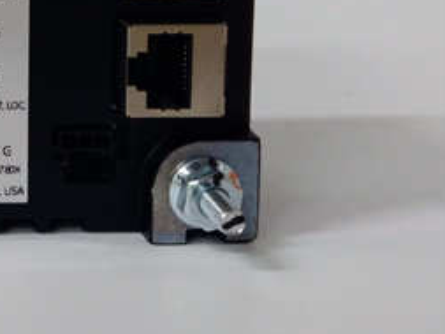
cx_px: -74
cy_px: -21
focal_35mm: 64
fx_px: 823
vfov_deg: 21.9
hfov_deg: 27.1
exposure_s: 1/33
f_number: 2
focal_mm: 3.79
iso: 331
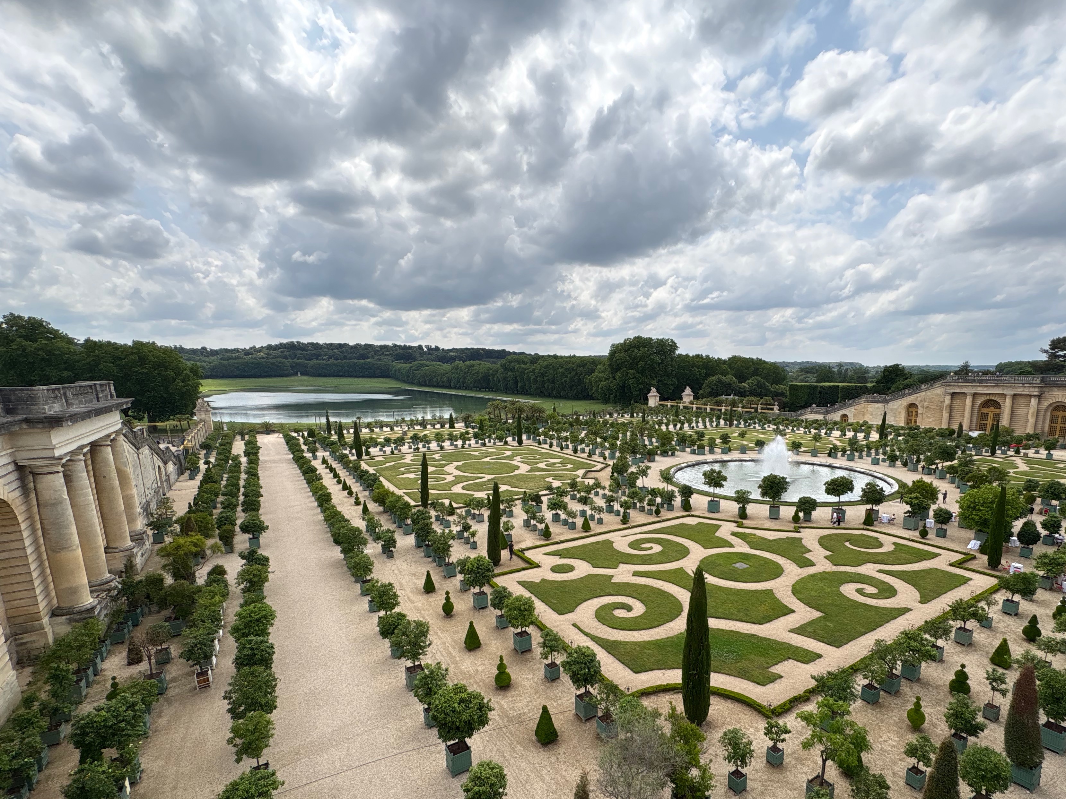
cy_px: 471
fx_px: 524
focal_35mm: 17
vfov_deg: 74.1
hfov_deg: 90.3
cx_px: 616
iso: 50
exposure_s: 1/2083
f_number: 2.2
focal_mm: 2.22
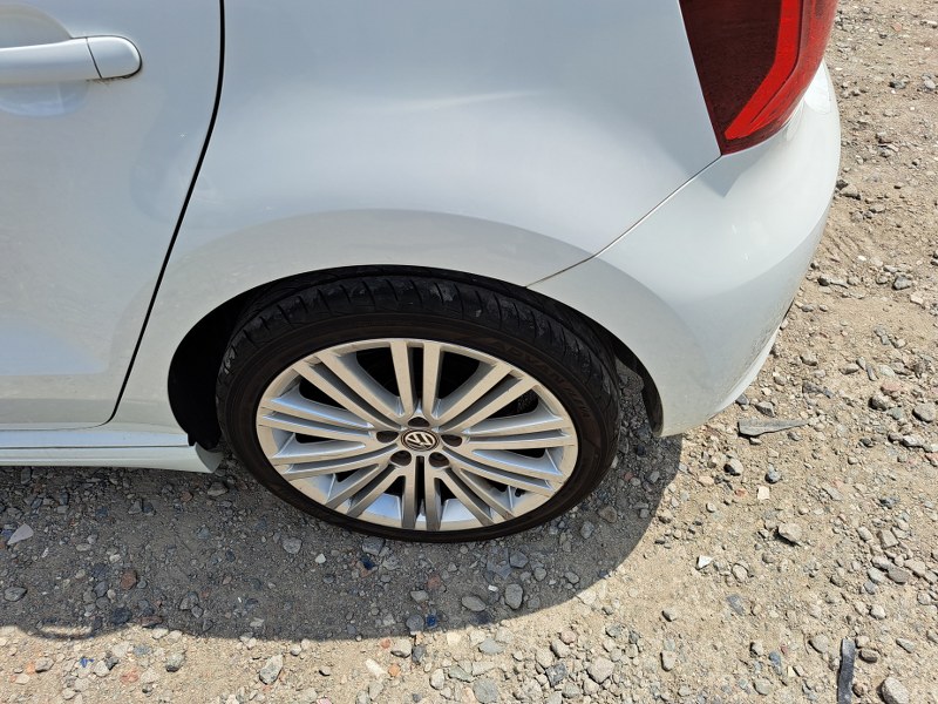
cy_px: 352
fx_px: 650
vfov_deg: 56.8
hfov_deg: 71.6
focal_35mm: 24
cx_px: 469
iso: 50
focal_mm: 5.23
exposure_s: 1/1608
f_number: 1.8
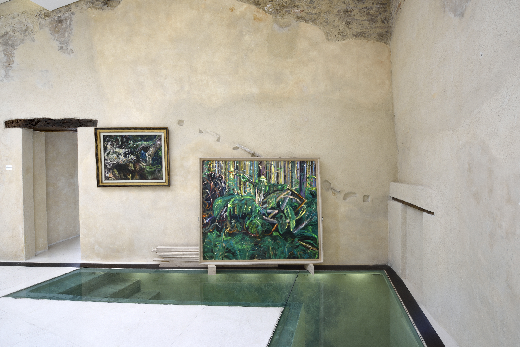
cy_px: 174
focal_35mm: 14
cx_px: 260
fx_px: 202
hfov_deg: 104.2
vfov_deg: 81.2
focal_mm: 14
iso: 64
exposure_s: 1.3
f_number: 22
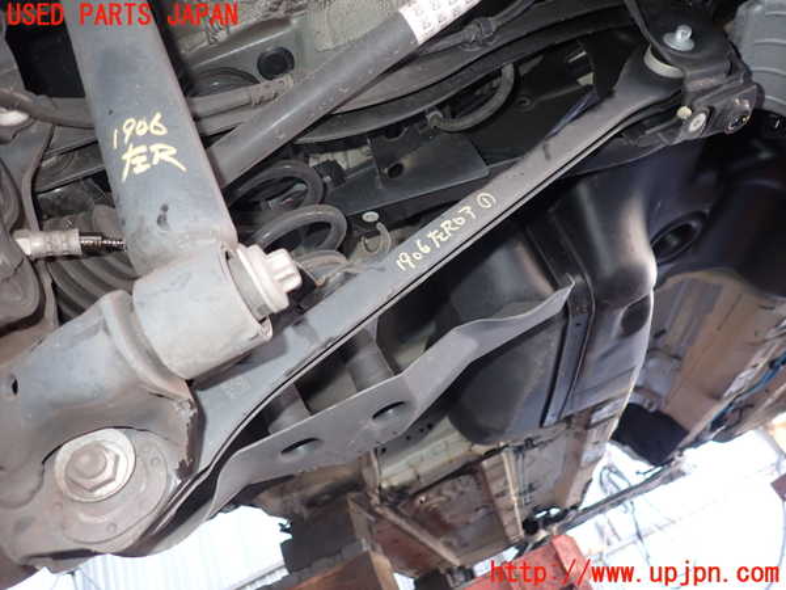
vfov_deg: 54.9
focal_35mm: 25
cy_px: 295
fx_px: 568
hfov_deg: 69.4
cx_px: 393
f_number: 2
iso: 200
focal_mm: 4.5
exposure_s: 1/50
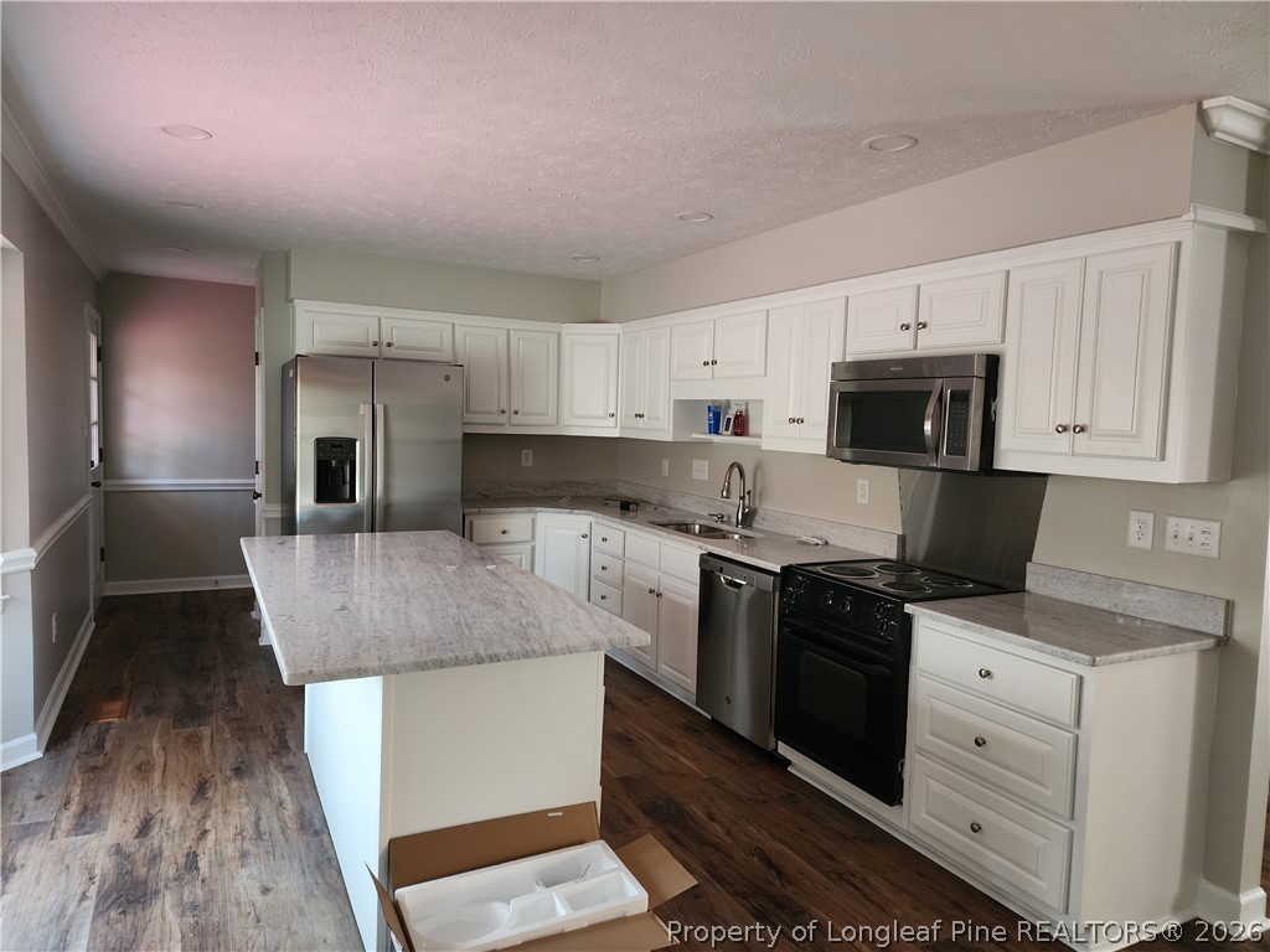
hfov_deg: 73.9
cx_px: 635
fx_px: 844
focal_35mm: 23
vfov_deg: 58.9
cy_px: 476
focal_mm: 6.4
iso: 500
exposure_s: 1/30
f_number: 1.8
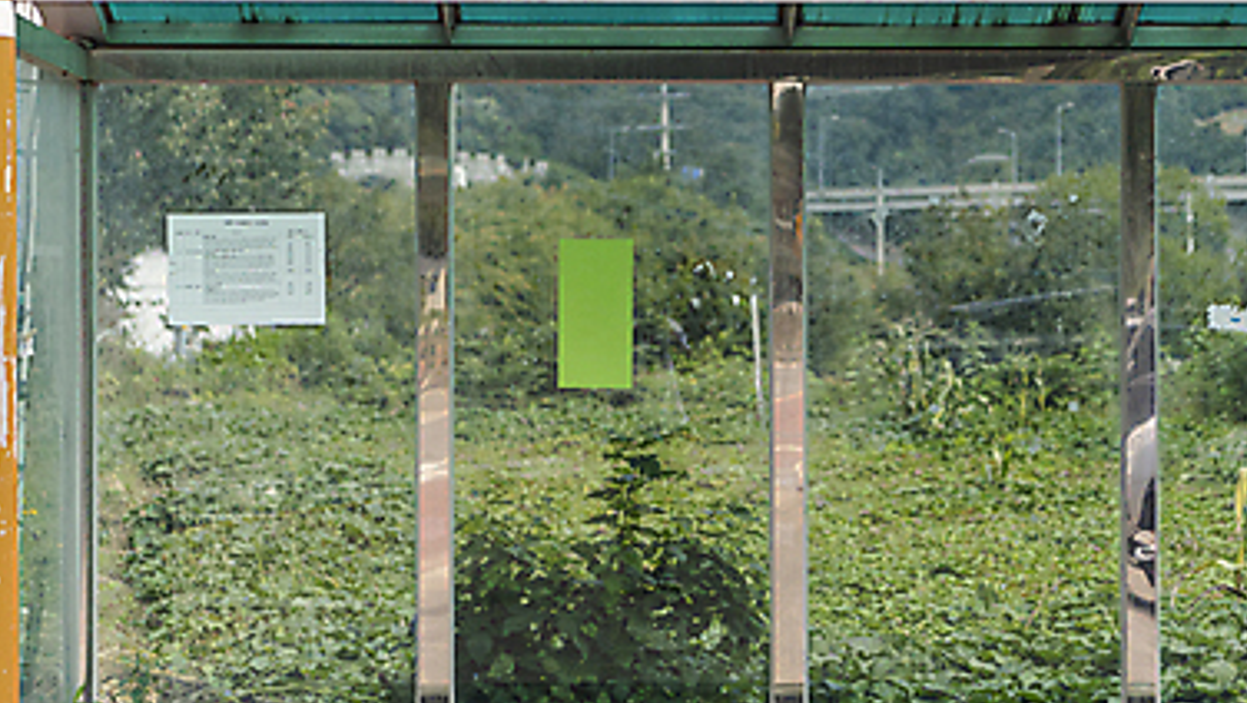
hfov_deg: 18.3
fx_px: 3871
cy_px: 312
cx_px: 806
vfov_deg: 10.4
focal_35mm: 117
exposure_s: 1/3200
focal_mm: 70
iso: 200
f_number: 2.8
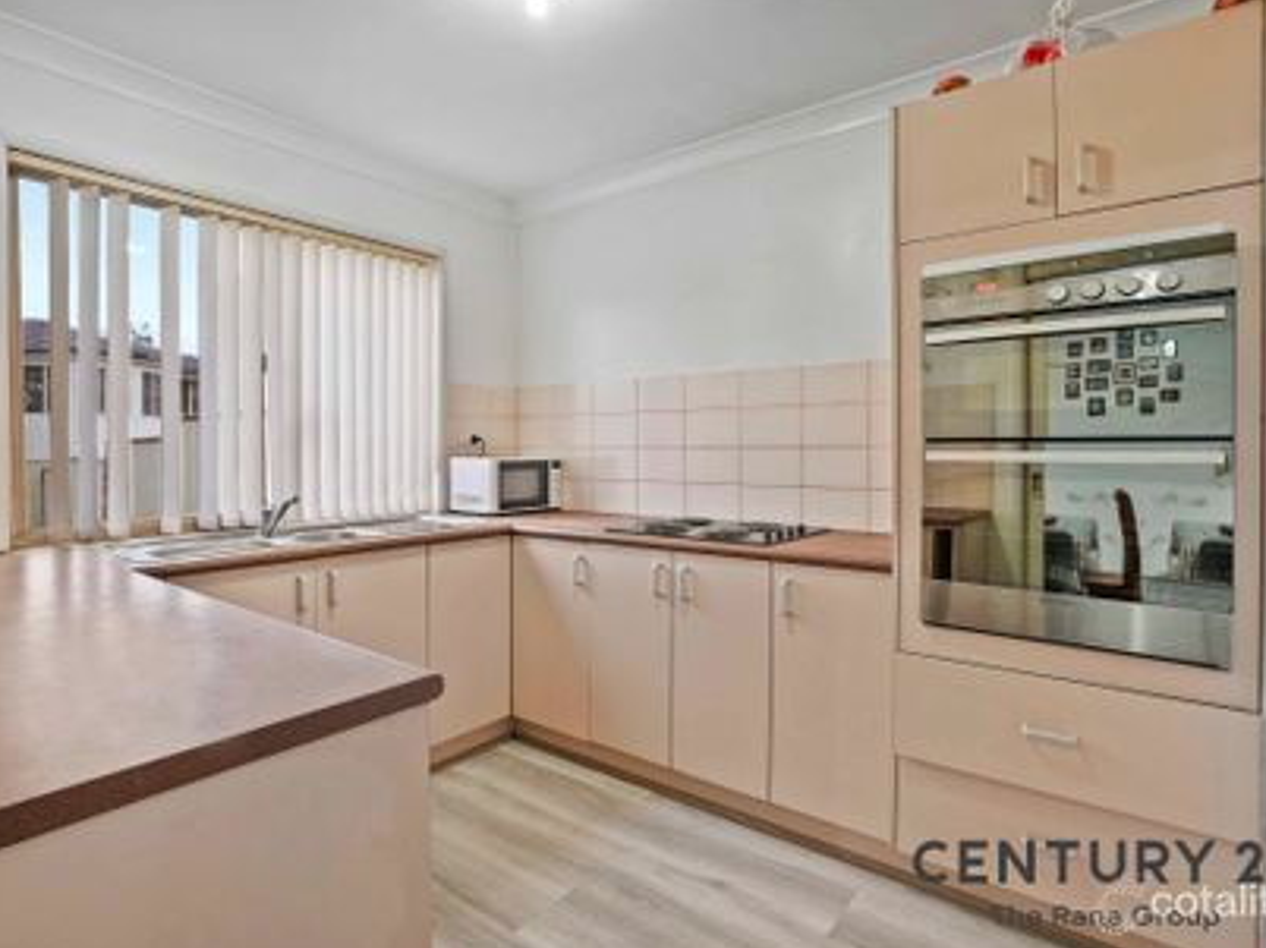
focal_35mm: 18
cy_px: 474
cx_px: 608
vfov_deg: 71.5
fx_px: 658
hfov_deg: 87.7
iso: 100
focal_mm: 16
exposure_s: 1/1.25
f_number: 9
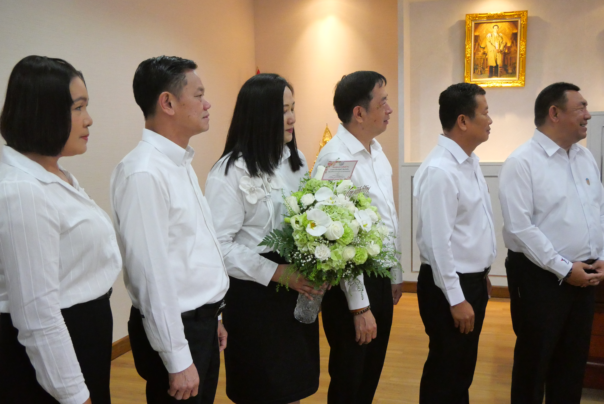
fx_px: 621
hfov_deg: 51.9
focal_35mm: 37
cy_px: 202
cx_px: 302
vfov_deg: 36.0
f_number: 5
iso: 6400
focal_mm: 18
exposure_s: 1/160
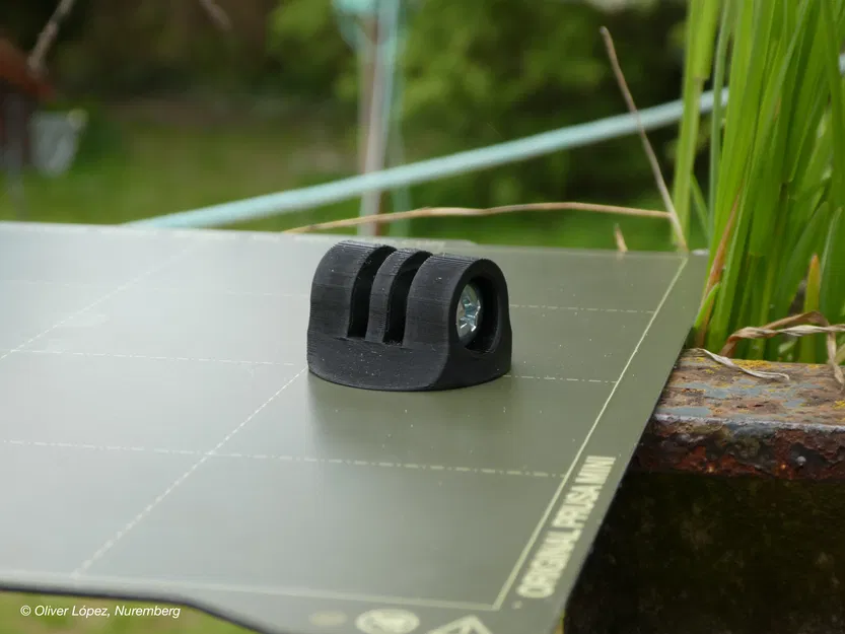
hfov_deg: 23.3
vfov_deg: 17.6
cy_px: 317
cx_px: 422
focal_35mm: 84
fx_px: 2051
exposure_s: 1/80
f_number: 4.8
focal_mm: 15
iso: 80
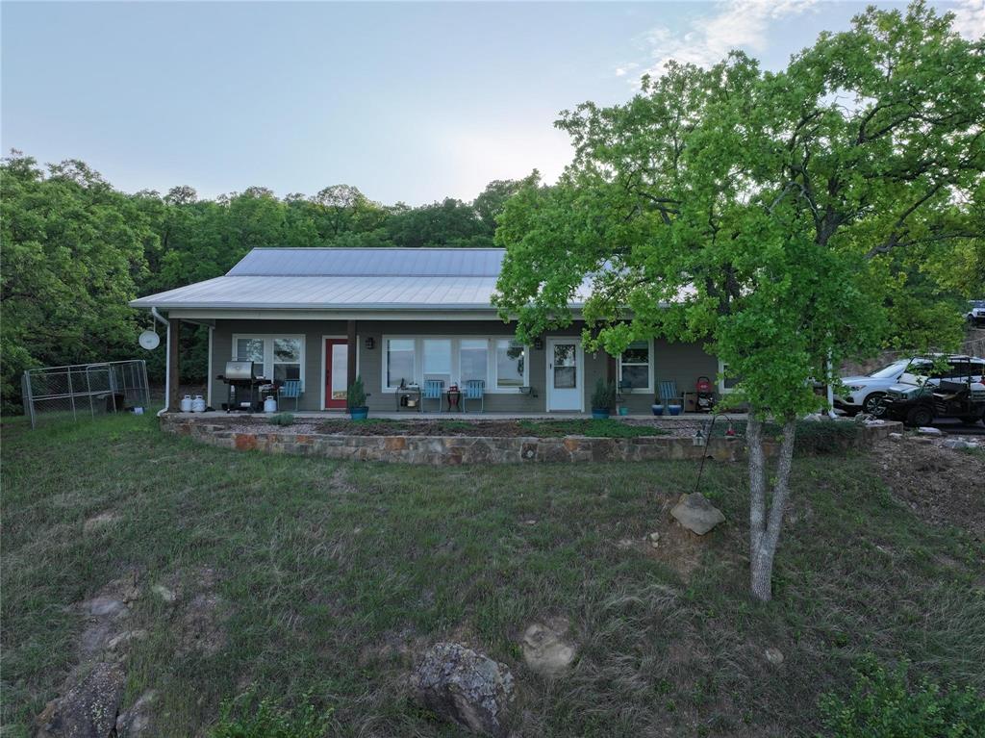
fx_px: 683
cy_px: 369
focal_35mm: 24
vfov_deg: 56.8
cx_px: 492
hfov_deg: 71.6
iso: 100
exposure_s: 1/120
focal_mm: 12.29
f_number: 4
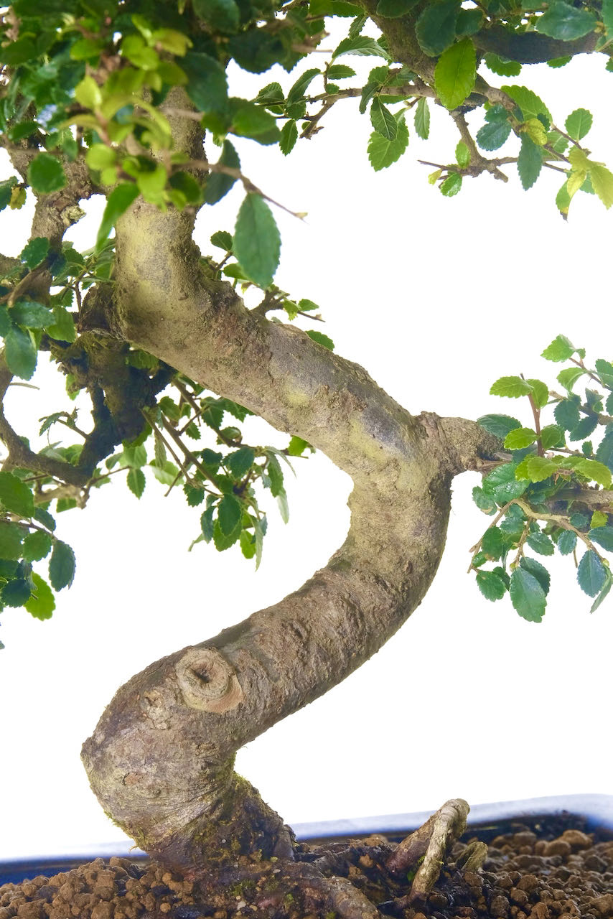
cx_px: 306
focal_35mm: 223
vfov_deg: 9.2
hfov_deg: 6.2
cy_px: 460
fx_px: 5692
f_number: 13
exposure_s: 1/15
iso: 2000
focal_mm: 148.5
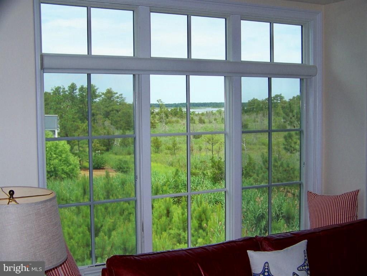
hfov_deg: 38.9
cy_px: 138
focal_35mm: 49
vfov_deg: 29.7
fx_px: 519
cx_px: 184
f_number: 2.8
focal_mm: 7.6
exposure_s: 1/400
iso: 64
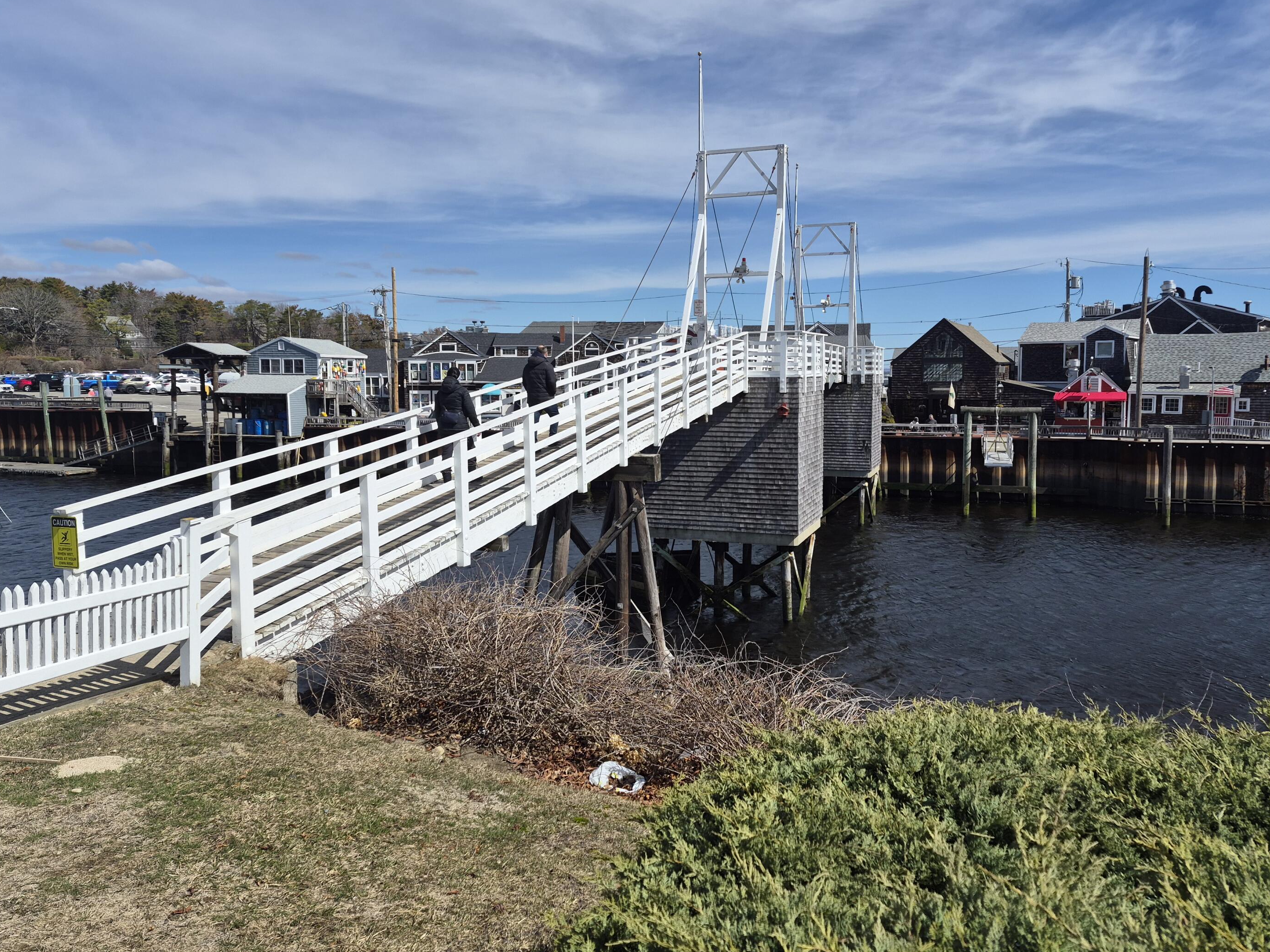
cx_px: 663
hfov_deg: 69.4
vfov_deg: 54.9
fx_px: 917
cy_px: 459
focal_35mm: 25
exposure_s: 1/7696
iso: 64
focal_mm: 5.4
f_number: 1.8
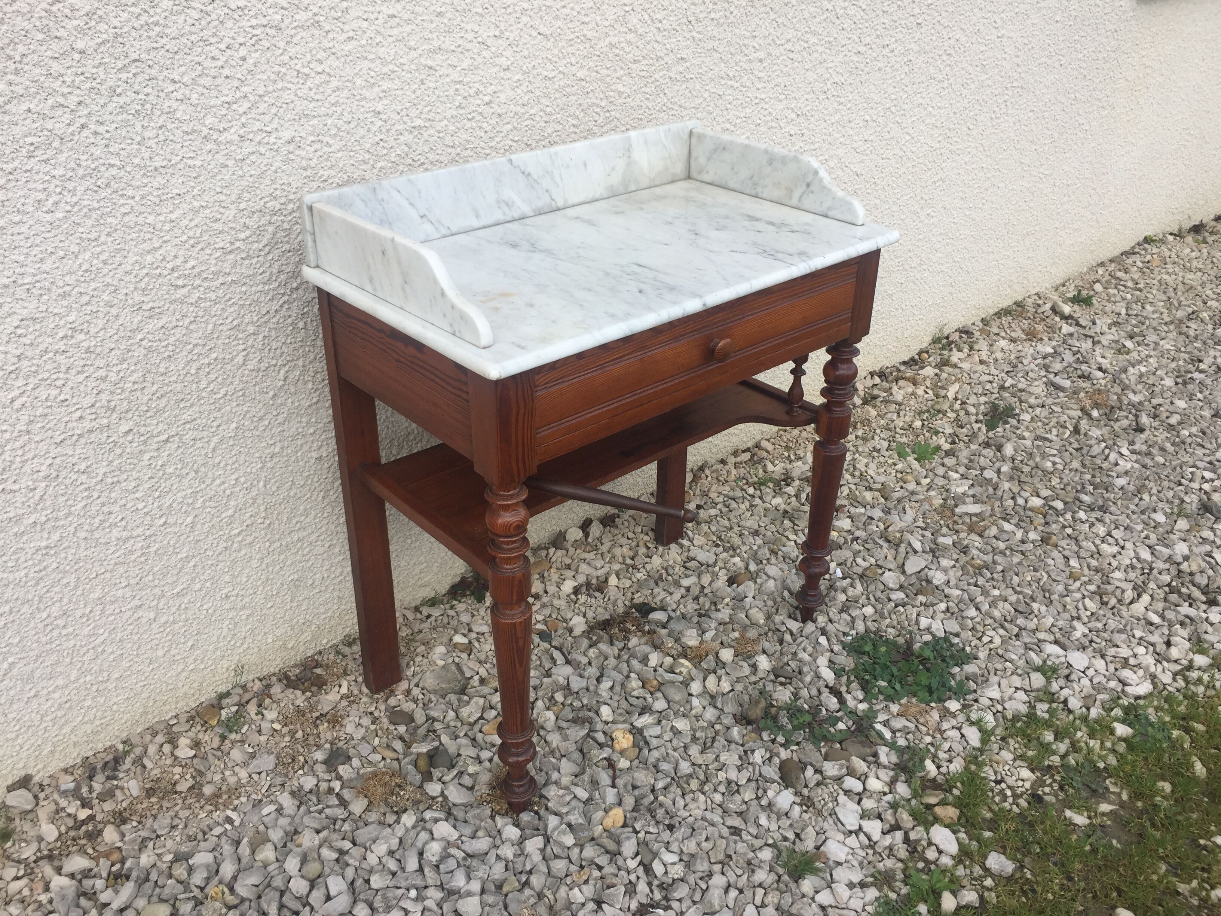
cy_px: 458
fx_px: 1023
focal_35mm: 29
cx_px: 610
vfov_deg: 48.2
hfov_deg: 61.7
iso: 32
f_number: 2.2
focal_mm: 4.15
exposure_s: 1/638
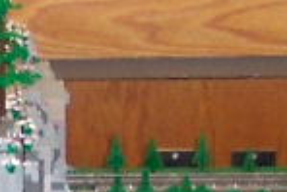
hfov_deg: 7.2
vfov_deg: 4.9
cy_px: 264
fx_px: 2210
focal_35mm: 277
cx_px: -273
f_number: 2.8
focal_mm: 8
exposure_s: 1/30
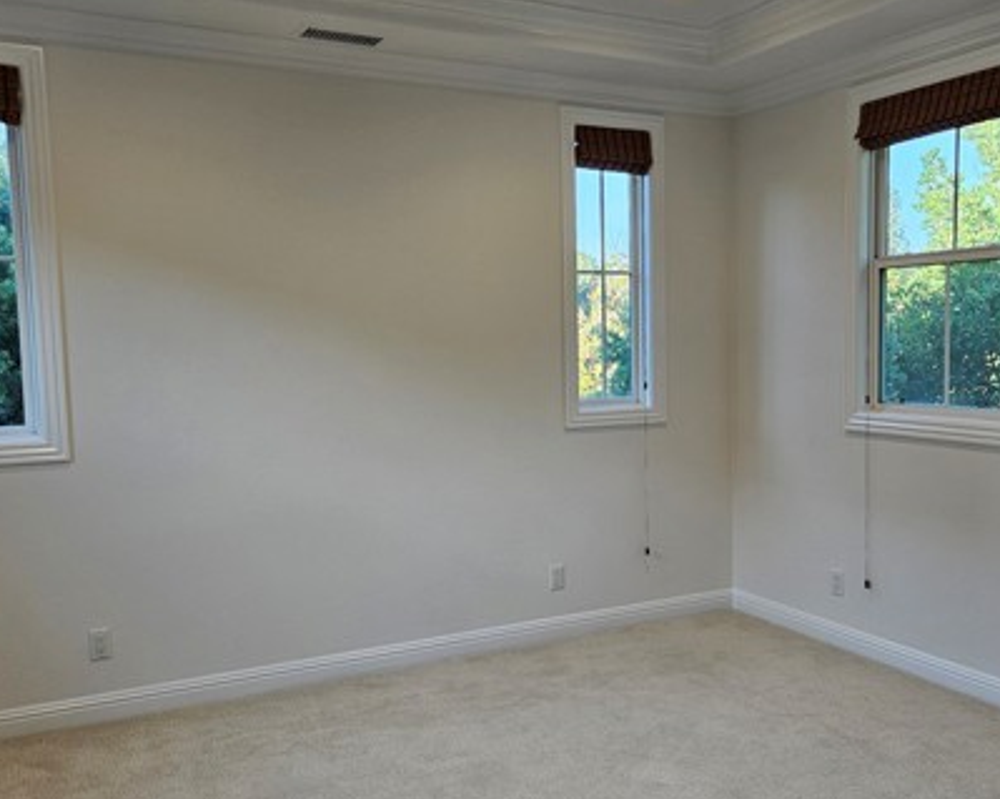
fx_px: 1065
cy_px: 413
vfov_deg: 41.1
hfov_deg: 49.8
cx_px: 624
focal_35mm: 36
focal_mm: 5.4
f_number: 1.8
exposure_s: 1/120
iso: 64
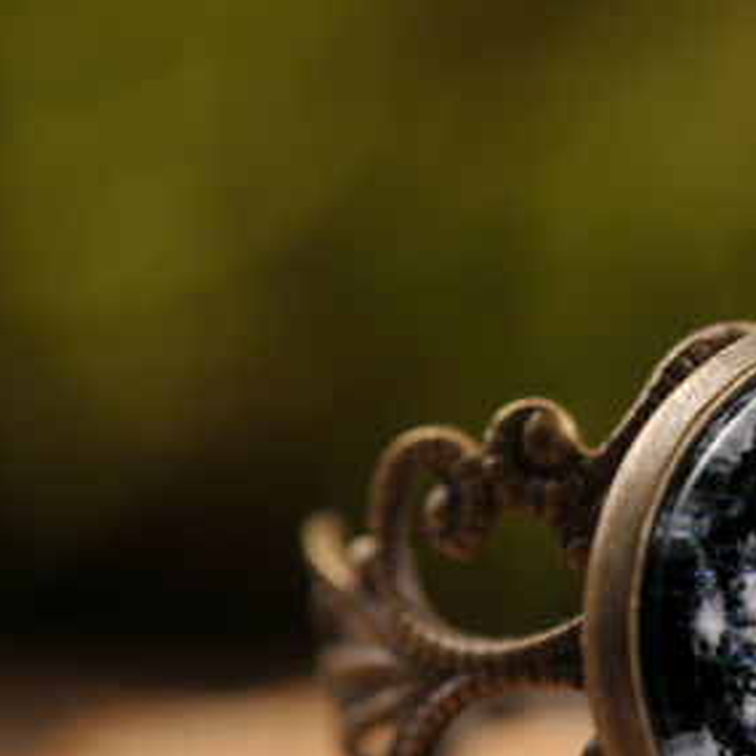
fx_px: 5856
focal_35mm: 237
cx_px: 865
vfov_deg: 7.4
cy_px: 474
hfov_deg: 7.3
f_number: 5.6
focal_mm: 60
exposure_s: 1/60
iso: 100
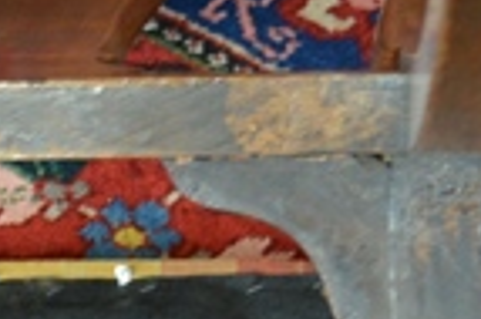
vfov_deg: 6.3
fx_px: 2776
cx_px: -101
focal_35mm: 208
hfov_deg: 9.8
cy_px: 705
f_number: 3.8
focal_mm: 22
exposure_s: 1/30
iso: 1000
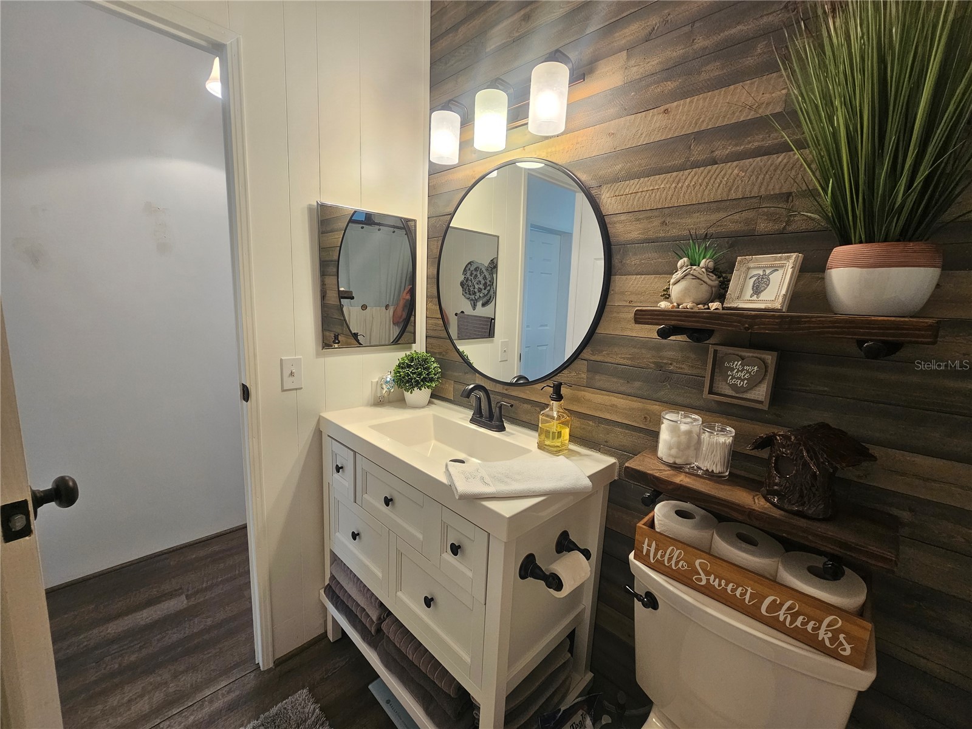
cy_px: 364
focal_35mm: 13
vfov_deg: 89.9
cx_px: 486
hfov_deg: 106.2
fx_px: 365
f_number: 2.2
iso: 125
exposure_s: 1/60
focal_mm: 2.2
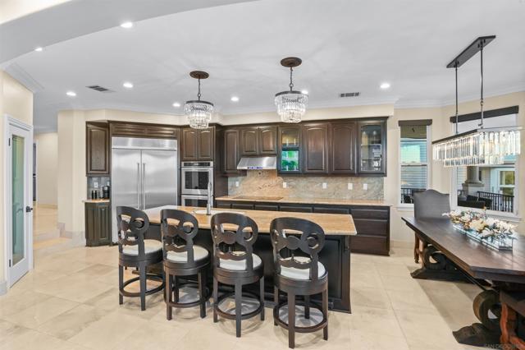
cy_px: 175
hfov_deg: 96.8
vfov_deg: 73.7
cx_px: 262
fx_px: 233
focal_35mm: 16
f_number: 11
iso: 800
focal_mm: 16
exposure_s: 1/30
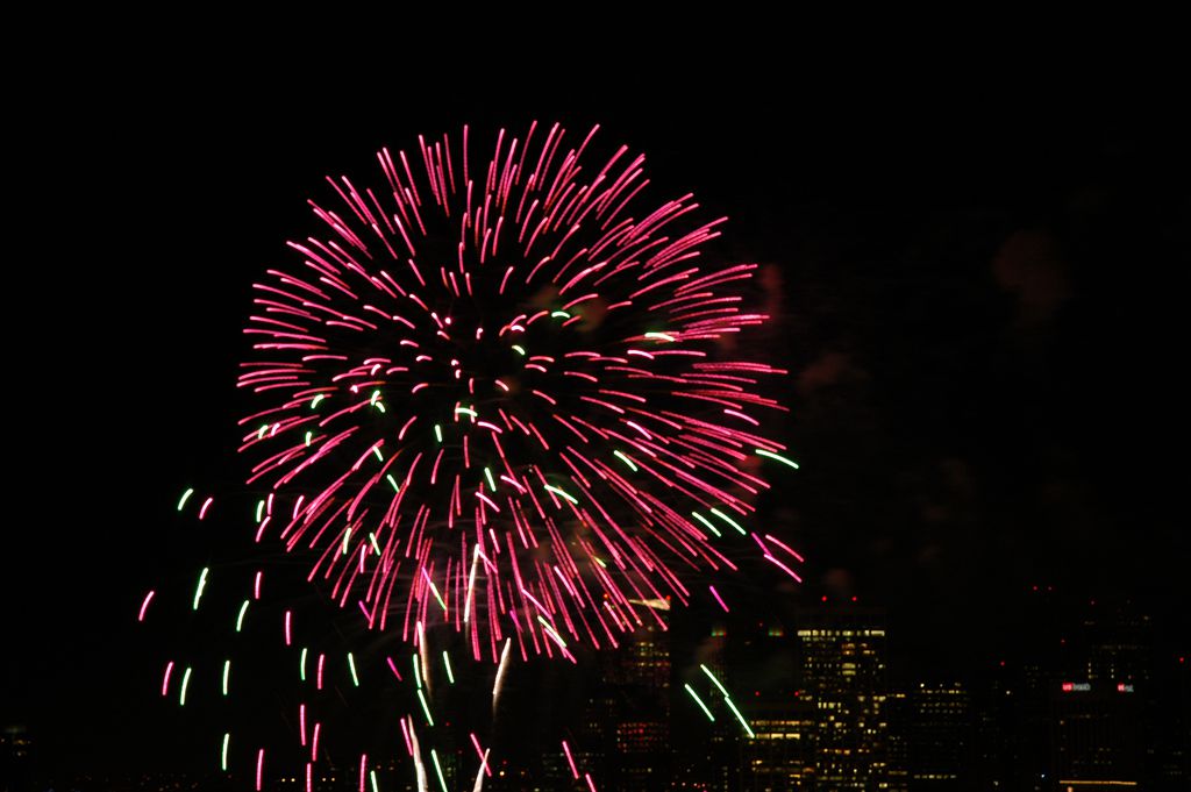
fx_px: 4562
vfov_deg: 9.9
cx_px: 596
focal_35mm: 138
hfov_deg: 14.9
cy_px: 396
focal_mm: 92
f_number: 10
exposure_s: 1/1.3
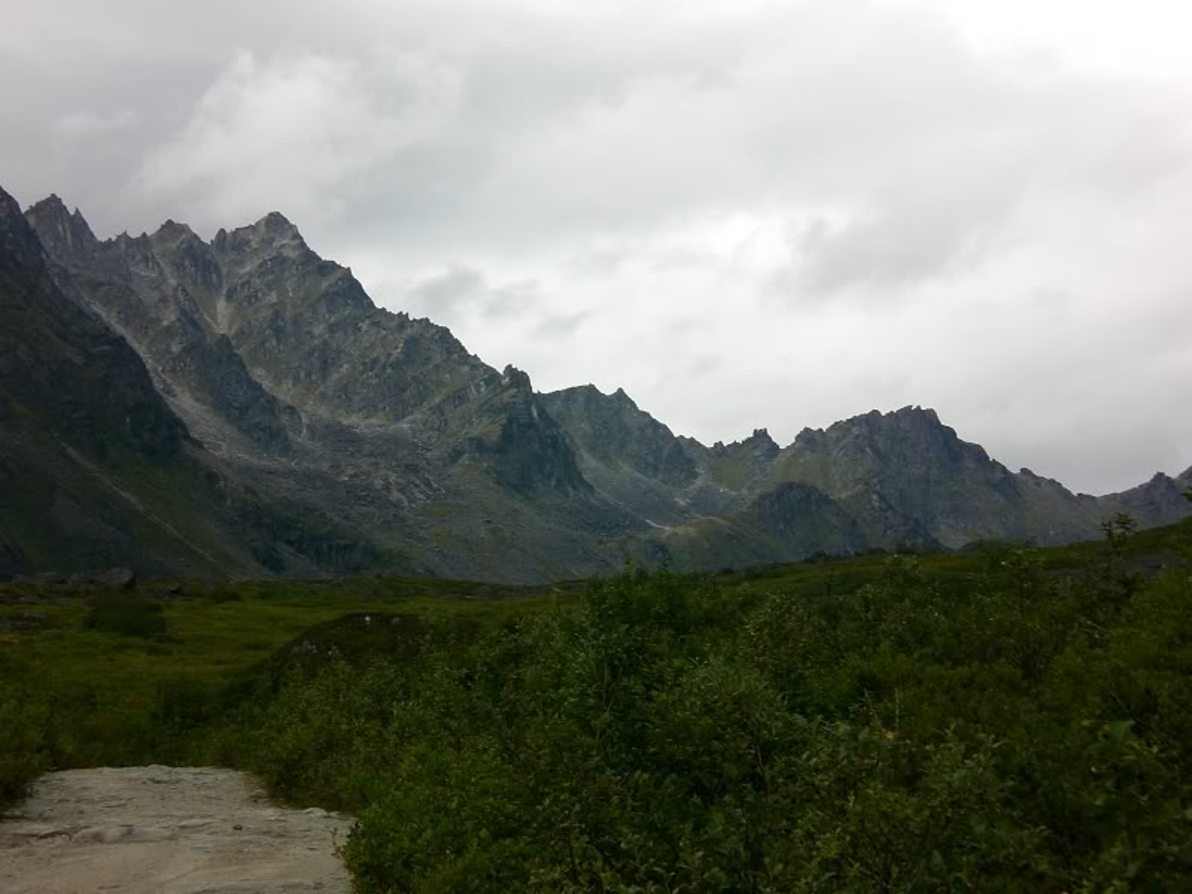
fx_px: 3926
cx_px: 596
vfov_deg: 13.0
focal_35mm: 114
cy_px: 447
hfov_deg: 17.3
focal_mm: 18.9
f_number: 8.4
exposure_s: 1/80
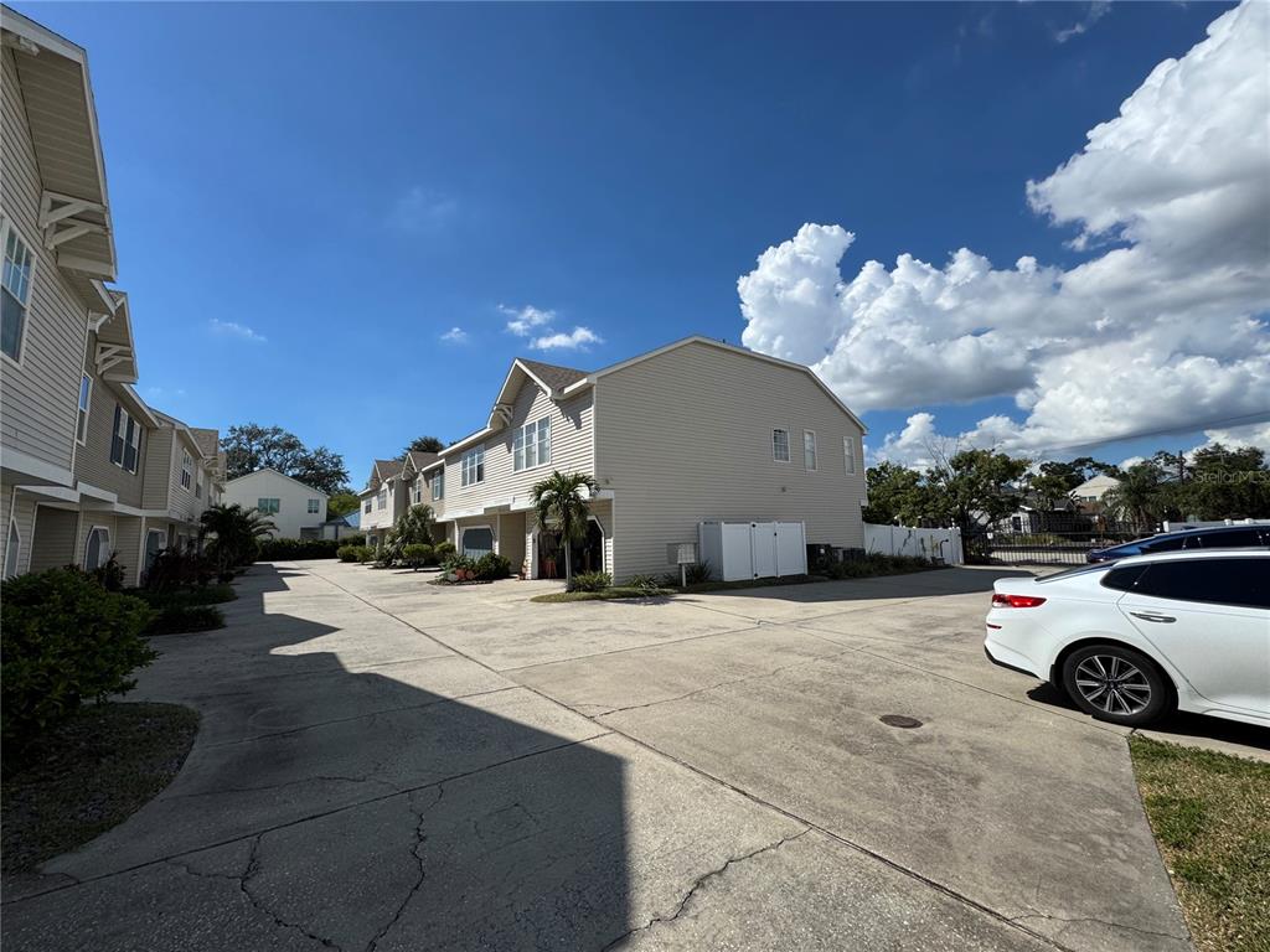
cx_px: 635
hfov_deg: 102.1
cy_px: 476
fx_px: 514
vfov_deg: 85.7
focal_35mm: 14
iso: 50
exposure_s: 1/3906
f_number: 2.2
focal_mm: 2.22
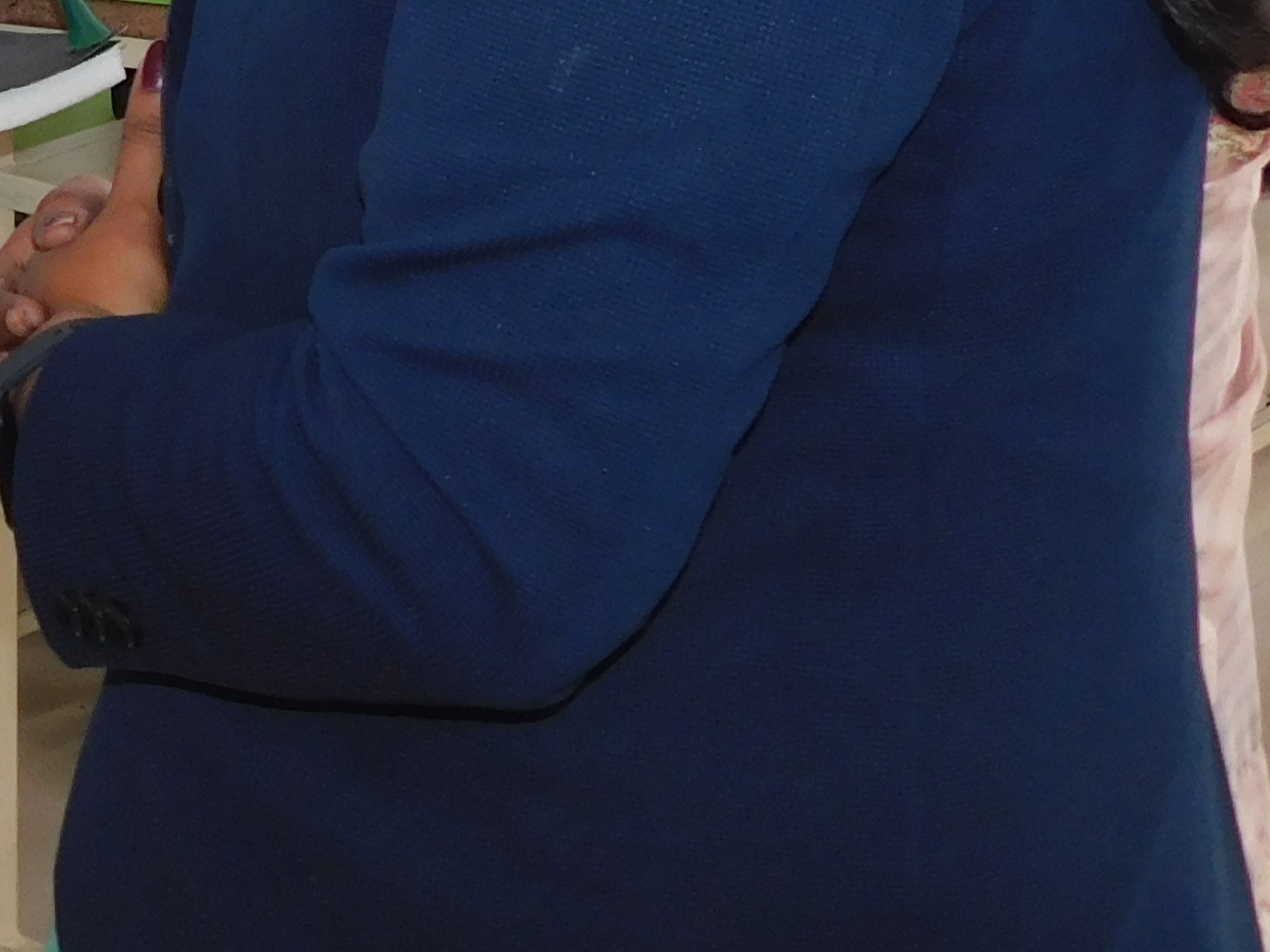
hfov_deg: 18.9
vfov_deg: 13.8
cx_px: -204
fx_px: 3632
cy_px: -559
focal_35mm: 99
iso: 125
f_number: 3.2
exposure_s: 1/40
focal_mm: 4.9
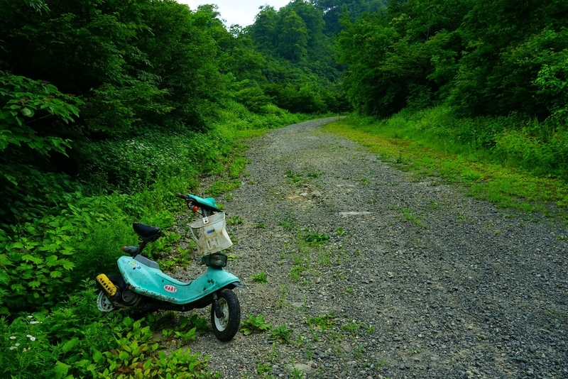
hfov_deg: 65.5
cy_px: 190
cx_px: 284
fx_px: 442
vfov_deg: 46.4
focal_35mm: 28
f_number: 16
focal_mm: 28
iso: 800
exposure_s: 1/60
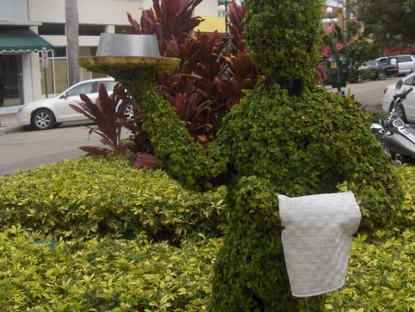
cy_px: 117
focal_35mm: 48
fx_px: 576
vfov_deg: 30.2
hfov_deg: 39.5
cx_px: 252
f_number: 4.5
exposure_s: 1/284
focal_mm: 6.4
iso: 100
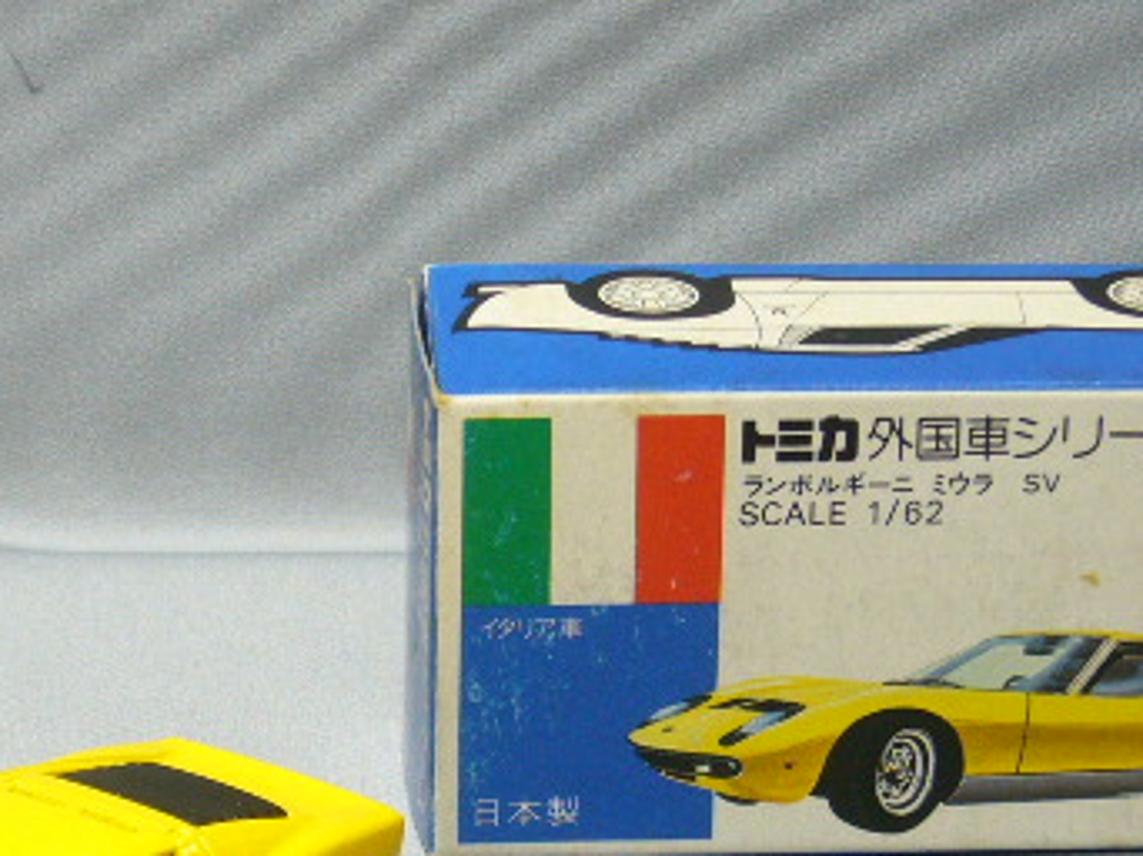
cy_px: 719
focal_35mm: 161
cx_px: 511
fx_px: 5312
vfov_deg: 9.2
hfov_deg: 12.3
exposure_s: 1/10
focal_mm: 10.4
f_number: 3.8
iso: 100
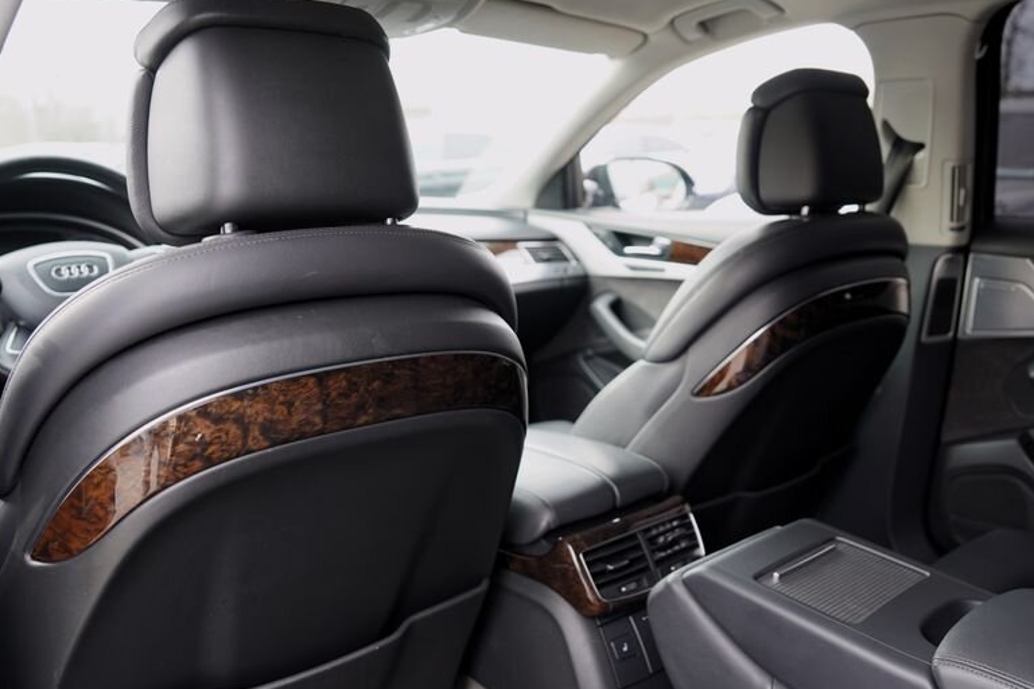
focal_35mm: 32
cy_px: 387
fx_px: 919
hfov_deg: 58.3
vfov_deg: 41.0
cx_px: 615
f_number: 3.2
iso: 100
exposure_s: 1/40
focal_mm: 24
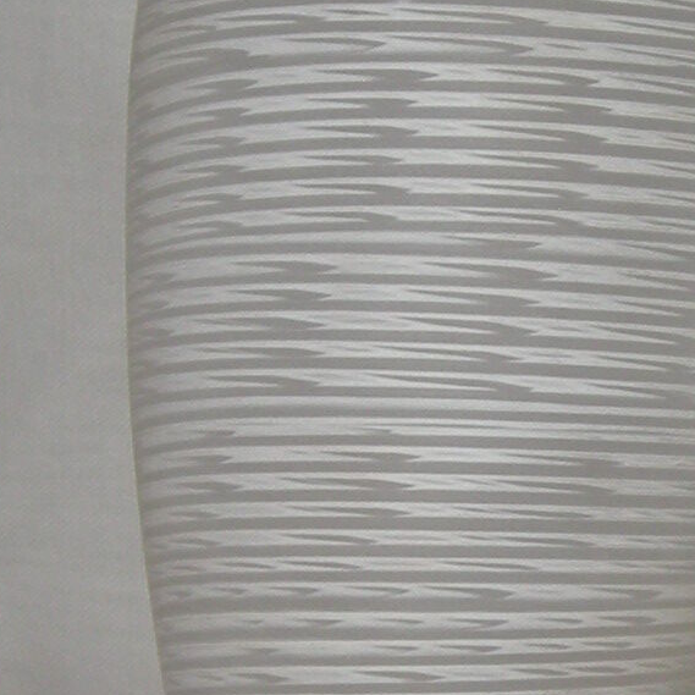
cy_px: 583
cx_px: 920
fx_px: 3793
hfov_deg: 10.2
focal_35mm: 167
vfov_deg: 10.4
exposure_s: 1/33
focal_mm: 5.7
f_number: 2.8
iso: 50
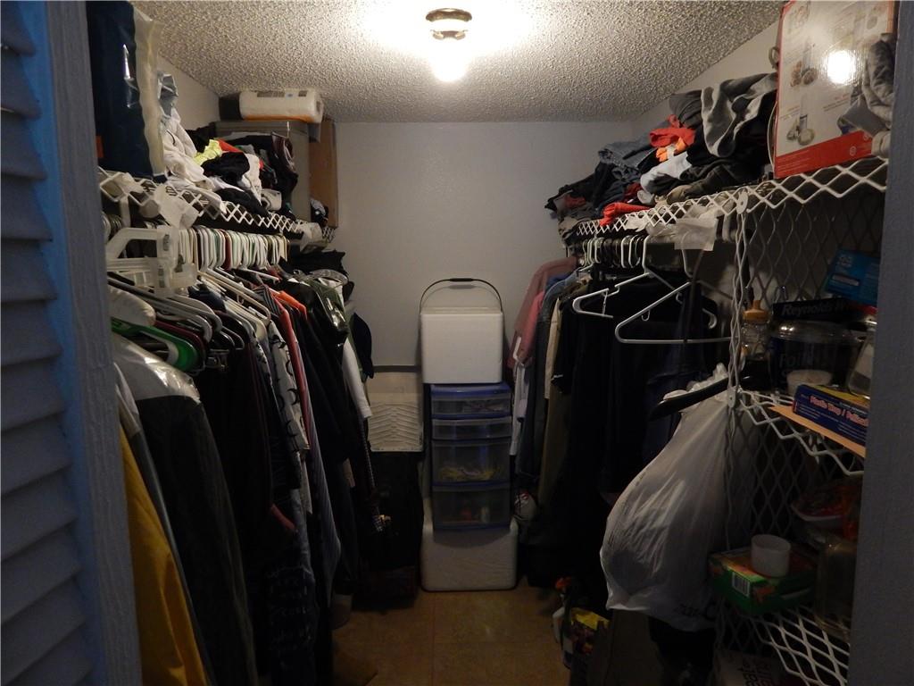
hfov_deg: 73.9
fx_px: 607
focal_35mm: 23
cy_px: 343
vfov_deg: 58.9
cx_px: 457
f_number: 3
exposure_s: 1/20
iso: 400
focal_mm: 4
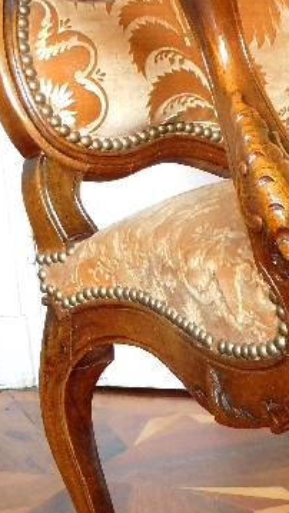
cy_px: 372
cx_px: 352
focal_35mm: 85
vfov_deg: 24.8
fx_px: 1158
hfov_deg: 13.8
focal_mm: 6.2
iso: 450
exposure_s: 1/8
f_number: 3.8
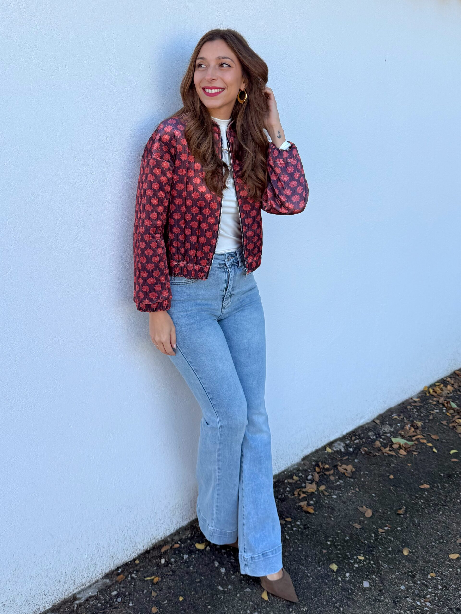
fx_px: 426
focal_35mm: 24
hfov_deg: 56.8
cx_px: 230
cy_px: 307
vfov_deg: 71.6
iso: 80
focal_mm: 6.76
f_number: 1.78
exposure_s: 1/868
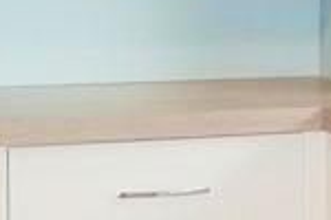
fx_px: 1563
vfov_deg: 8.0
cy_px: 11
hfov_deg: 12.1
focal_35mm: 170
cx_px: 222
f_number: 3.3
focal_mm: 4.3
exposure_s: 1/60
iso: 200
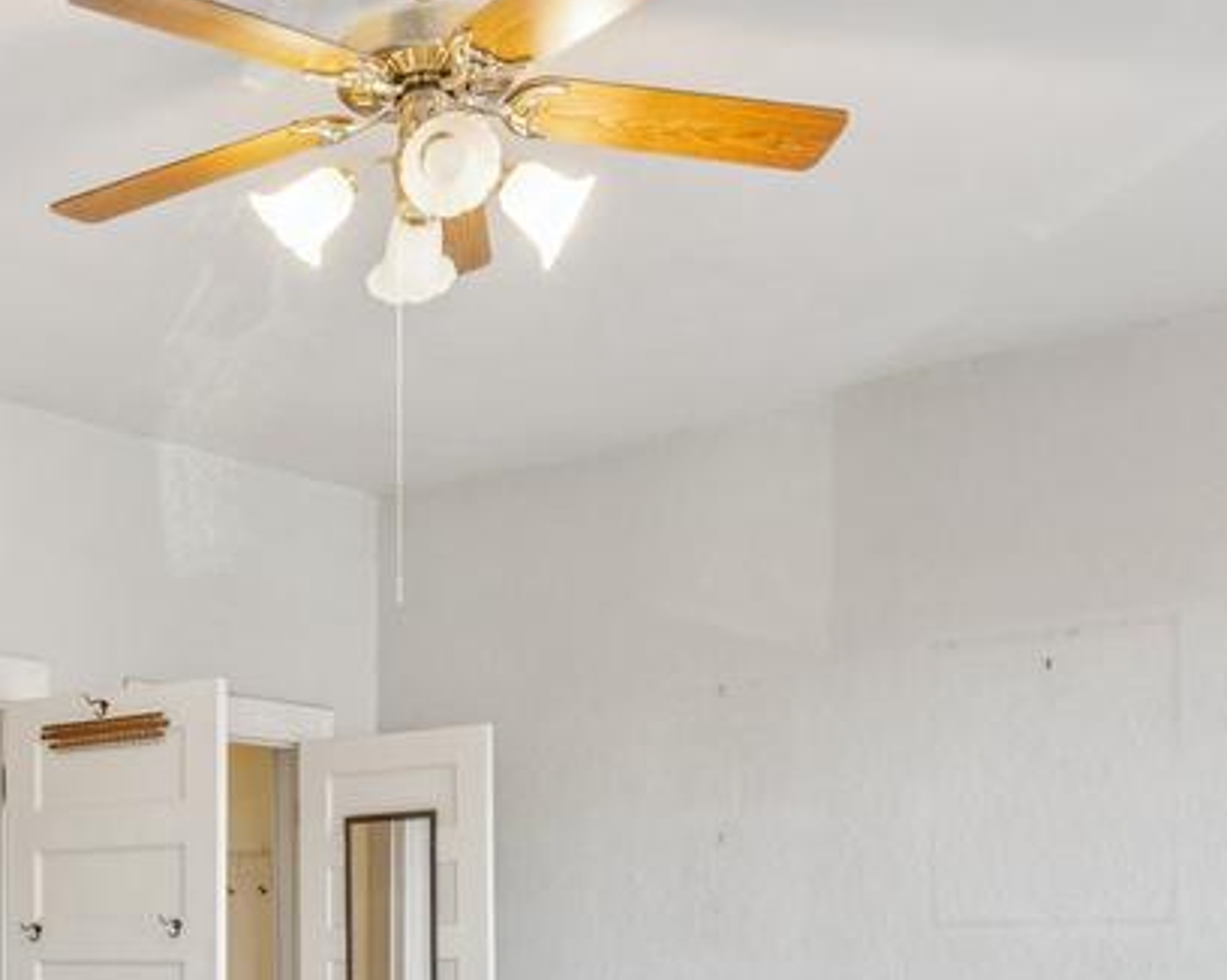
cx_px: 165
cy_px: 1010
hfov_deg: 32.9
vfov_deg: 26.1
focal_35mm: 55
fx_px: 1984
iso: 1000
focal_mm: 16.5
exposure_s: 1/13
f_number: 9
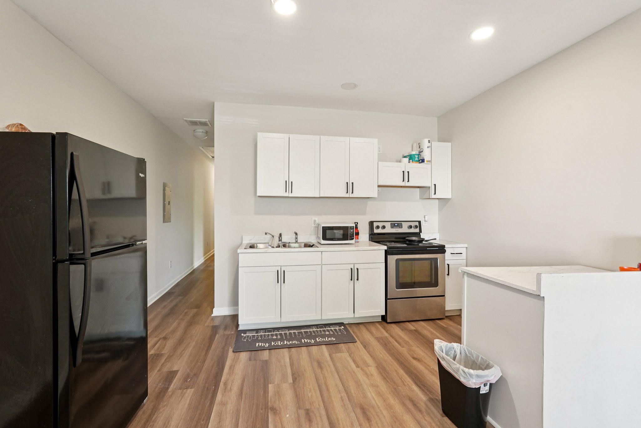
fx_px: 294
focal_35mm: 16
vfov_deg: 72.0
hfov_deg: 95.0
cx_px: 320
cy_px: 214
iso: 800
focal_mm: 16.5
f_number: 8
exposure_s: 1/10
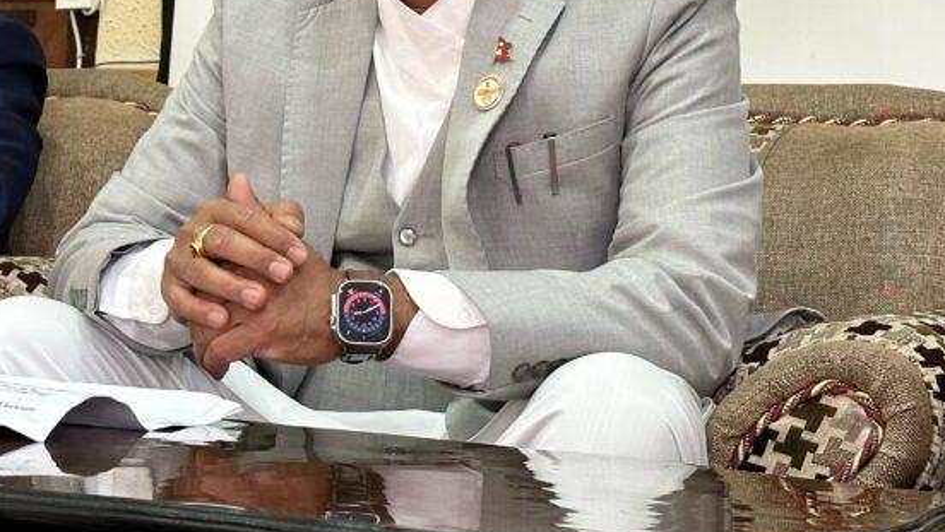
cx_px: 479
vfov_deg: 12.3
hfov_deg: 22.0
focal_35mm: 97
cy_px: -24
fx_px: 2432
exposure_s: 1/50
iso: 250
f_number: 1.78
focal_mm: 6.86
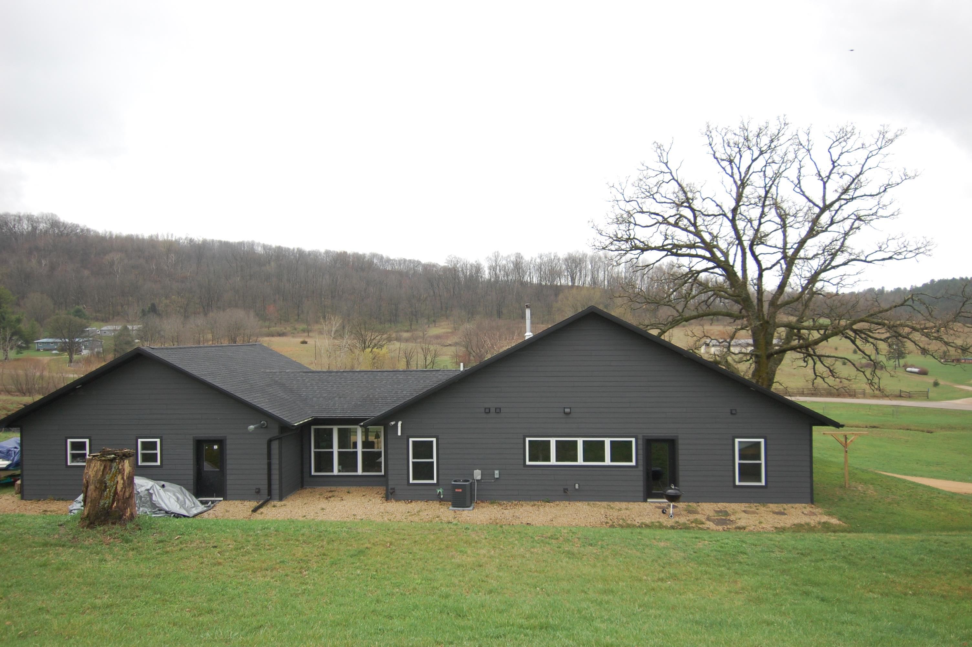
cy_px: 324
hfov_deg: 70.5
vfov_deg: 50.3
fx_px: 688
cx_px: 486
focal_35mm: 26
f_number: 4.5
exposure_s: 1/500
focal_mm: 17
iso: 400
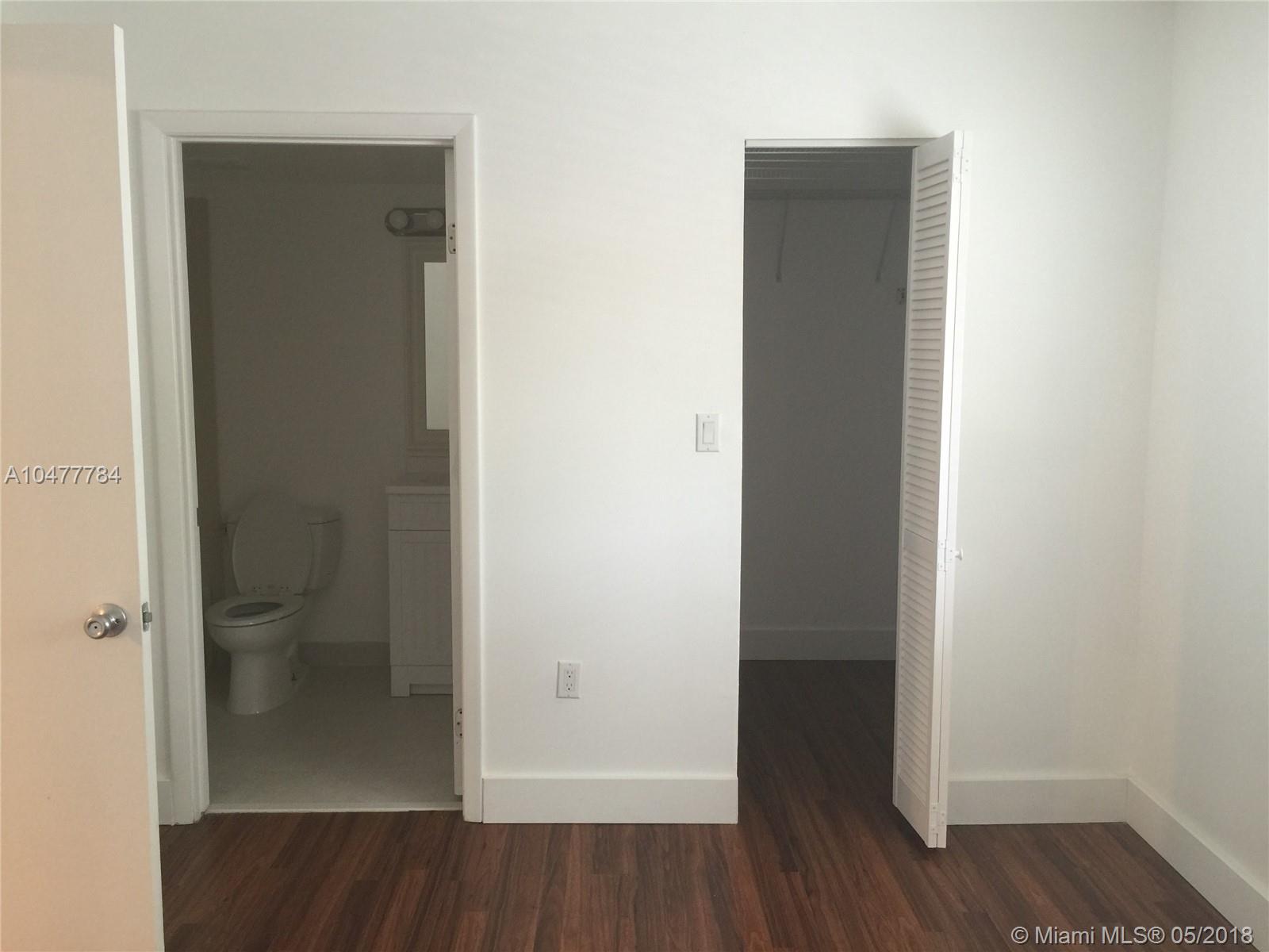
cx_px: 634
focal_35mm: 29
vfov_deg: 48.2
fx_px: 1063
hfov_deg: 61.7
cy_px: 476
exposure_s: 1/15
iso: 40
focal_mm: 4.15
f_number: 2.2
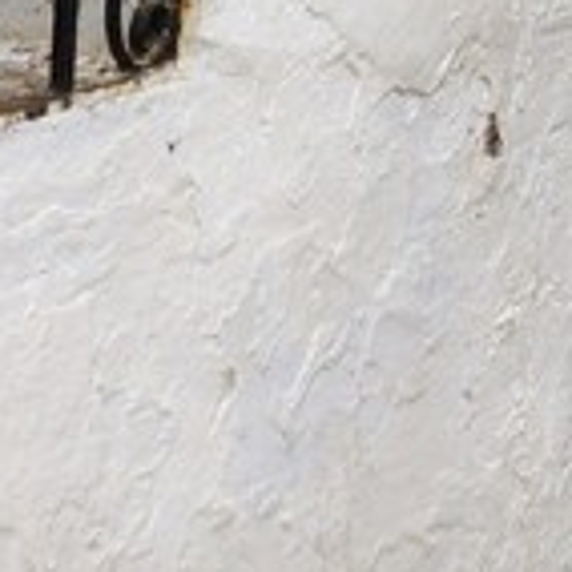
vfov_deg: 3.7
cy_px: -1531
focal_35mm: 458
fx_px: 8562
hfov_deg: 3.8
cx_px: 880
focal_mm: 48
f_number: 9
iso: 1600
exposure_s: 1/125
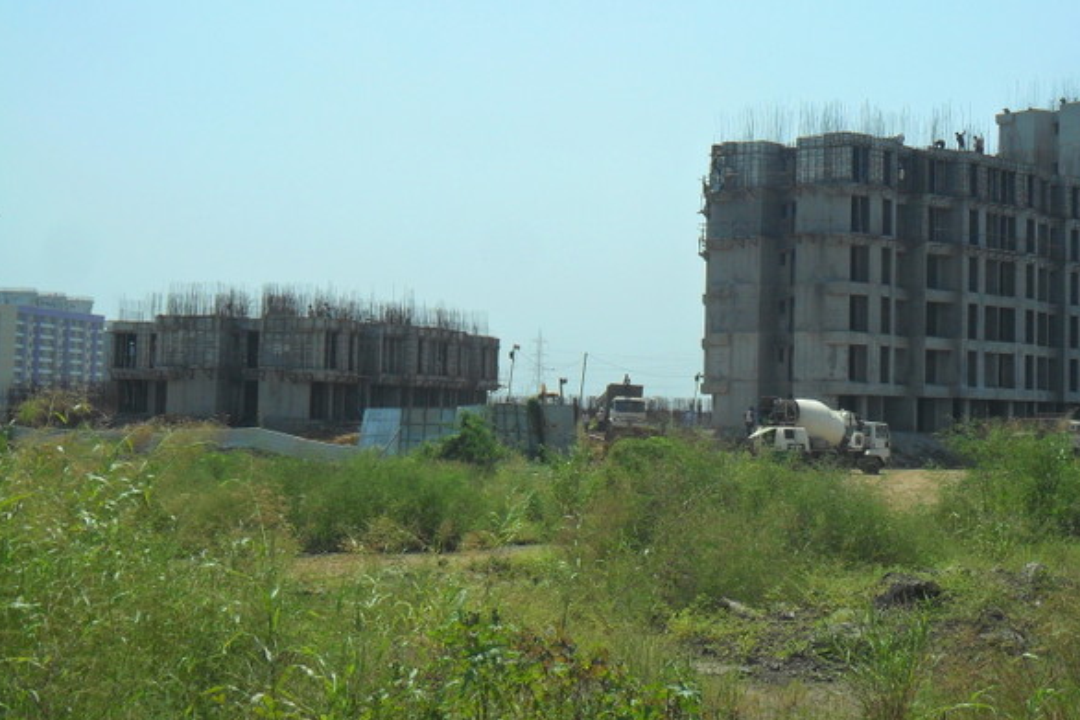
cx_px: 708
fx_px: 2160
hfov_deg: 27.9
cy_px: 257
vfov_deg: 18.9
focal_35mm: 72
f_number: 5
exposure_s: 1/1000
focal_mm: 9.3
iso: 100
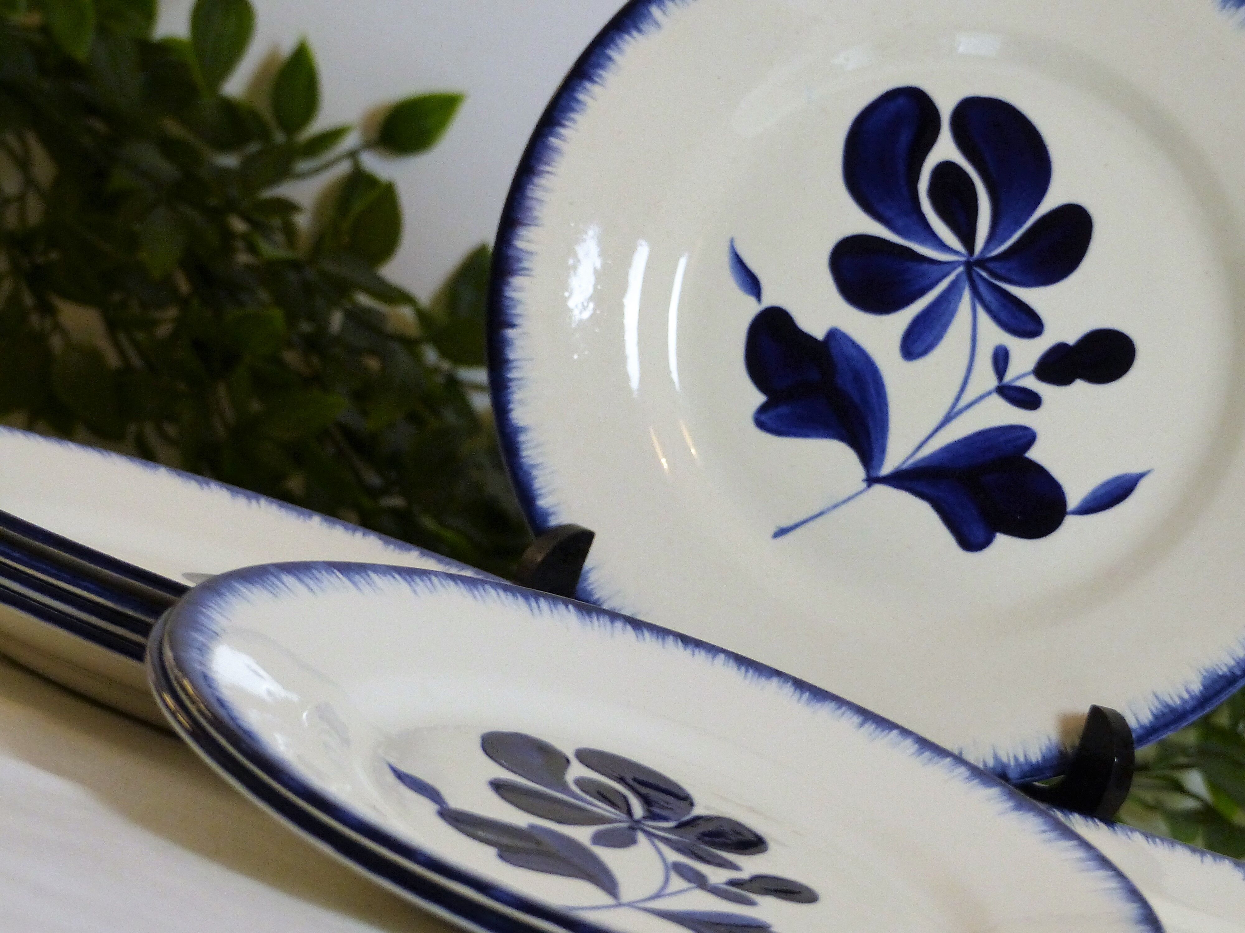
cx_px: 622
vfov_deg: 6.2
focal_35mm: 239
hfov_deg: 8.3
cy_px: 466
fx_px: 8596
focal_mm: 39.1
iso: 400
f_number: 2.8
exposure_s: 1/60
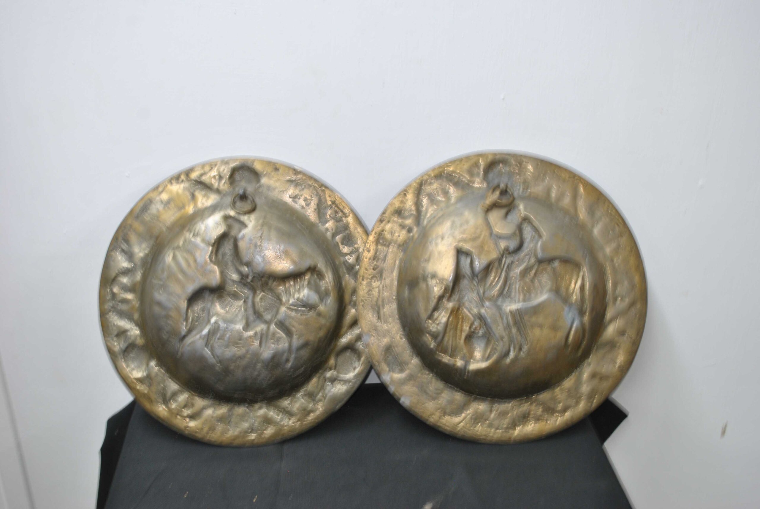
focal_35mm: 44
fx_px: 919
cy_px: 254
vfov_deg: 30.9
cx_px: 380
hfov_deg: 44.9
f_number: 4.5
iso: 200
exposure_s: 1/6
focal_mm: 29
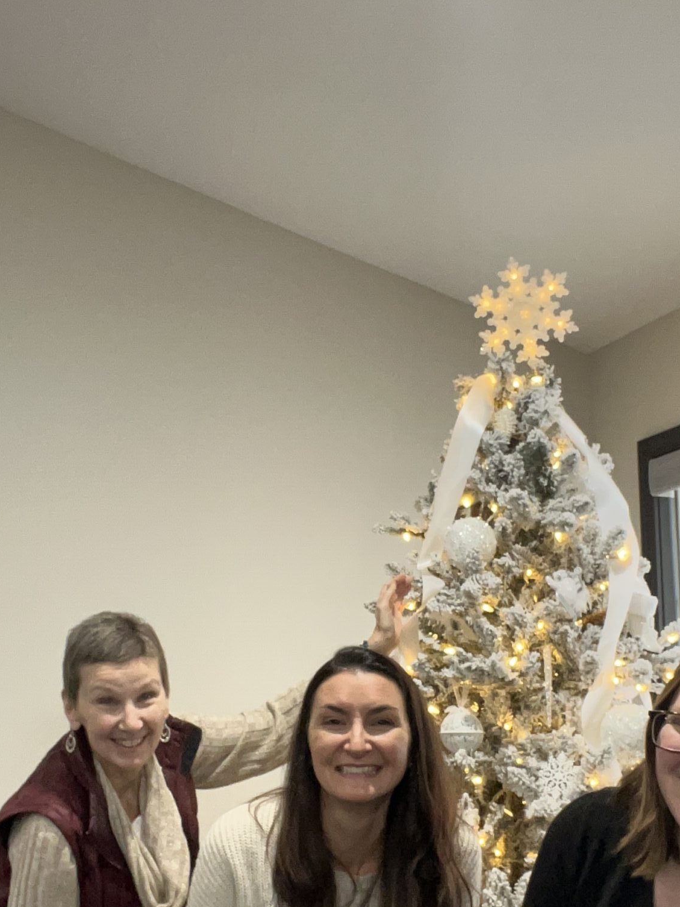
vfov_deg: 37.3
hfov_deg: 28.6
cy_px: 558
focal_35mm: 51
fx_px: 1336
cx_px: 331
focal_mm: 2.71
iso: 250
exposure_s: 1/30
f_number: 2.2
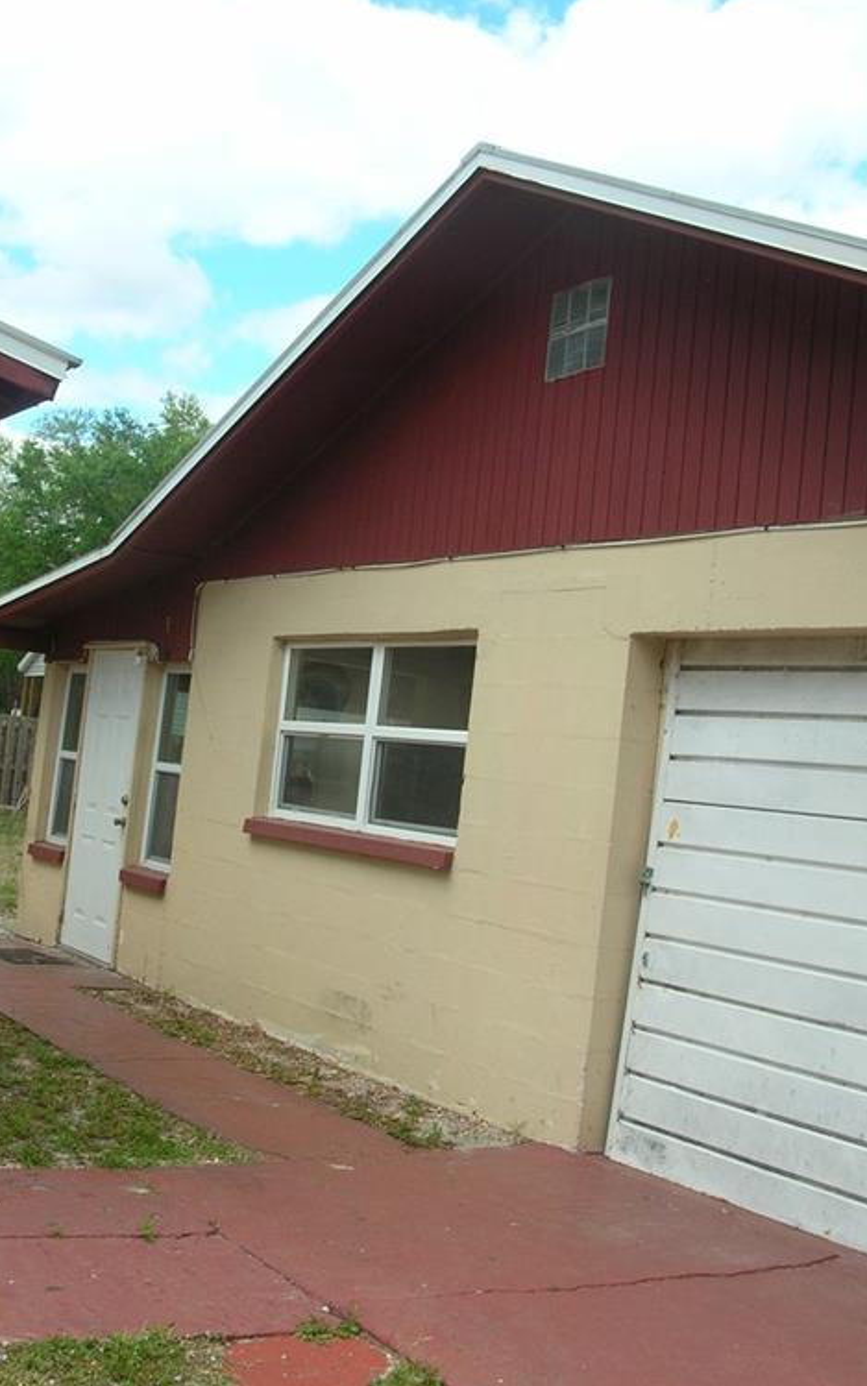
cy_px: 693
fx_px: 1474
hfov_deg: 32.7
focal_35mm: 39
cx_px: 367
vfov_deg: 50.4
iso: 50
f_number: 3.7
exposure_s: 1/316
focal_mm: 6
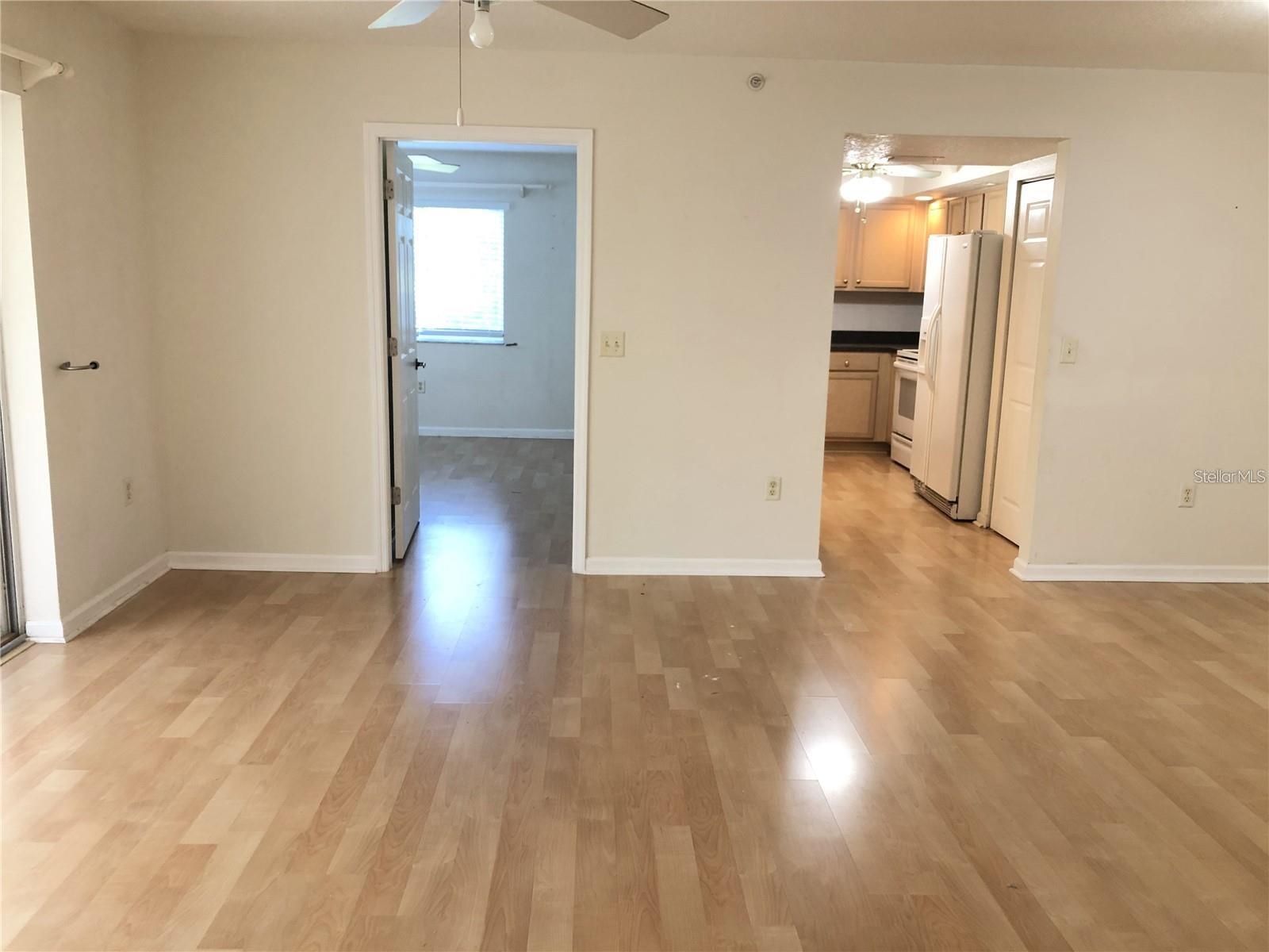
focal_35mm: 28
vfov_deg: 49.7
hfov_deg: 63.4
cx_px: 634
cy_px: 476
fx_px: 1026
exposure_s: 1/17
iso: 40
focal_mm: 3.99
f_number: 1.8
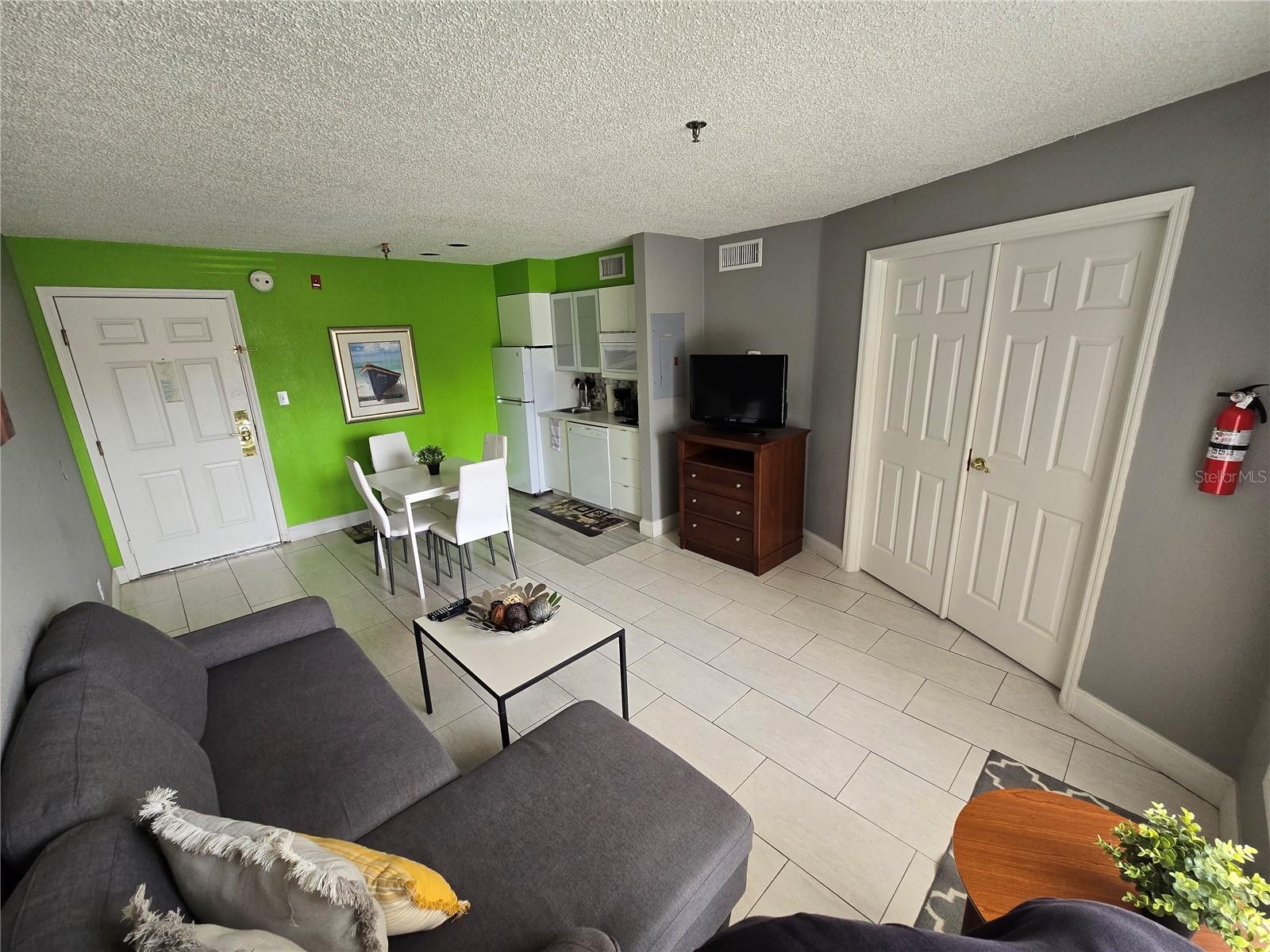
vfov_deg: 89.9
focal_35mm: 13
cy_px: 476
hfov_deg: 106.2
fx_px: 477
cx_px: 635
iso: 160
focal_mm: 2.2
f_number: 2.2
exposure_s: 1/60
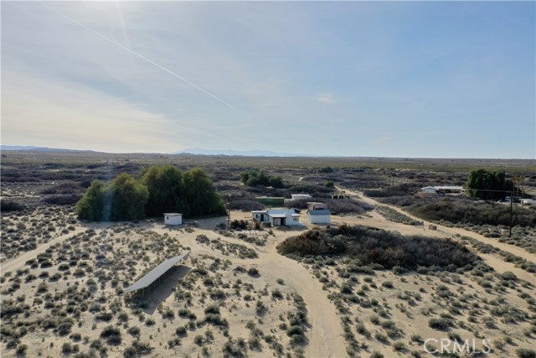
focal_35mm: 28
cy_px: 179
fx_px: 417
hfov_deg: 65.5
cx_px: 268
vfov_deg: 46.4
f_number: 6.3
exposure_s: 1/500
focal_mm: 10.26
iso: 100
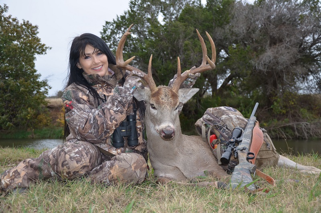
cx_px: 160
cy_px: 106
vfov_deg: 29.7
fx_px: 400
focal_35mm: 45
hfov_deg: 43.7
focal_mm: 30
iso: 100
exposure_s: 1/80
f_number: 4.2
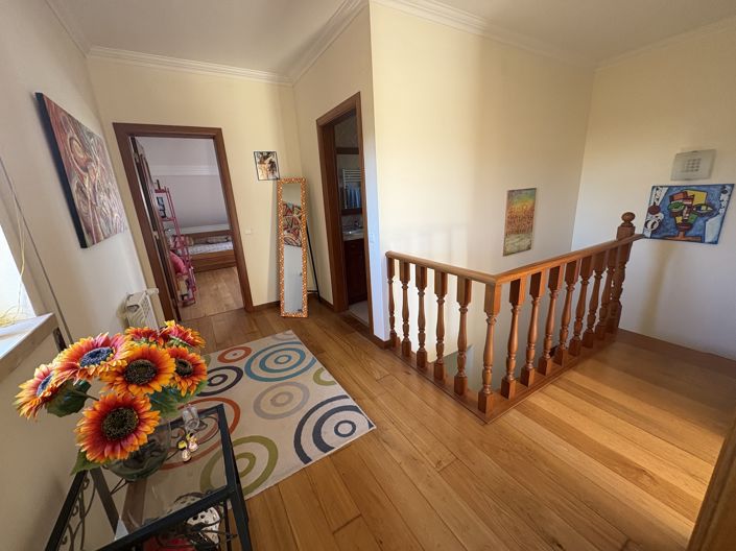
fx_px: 298
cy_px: 276
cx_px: 368
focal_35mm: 14
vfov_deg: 85.6
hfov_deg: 102.1
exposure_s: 1/89
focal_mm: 2.22
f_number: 2.2
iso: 200
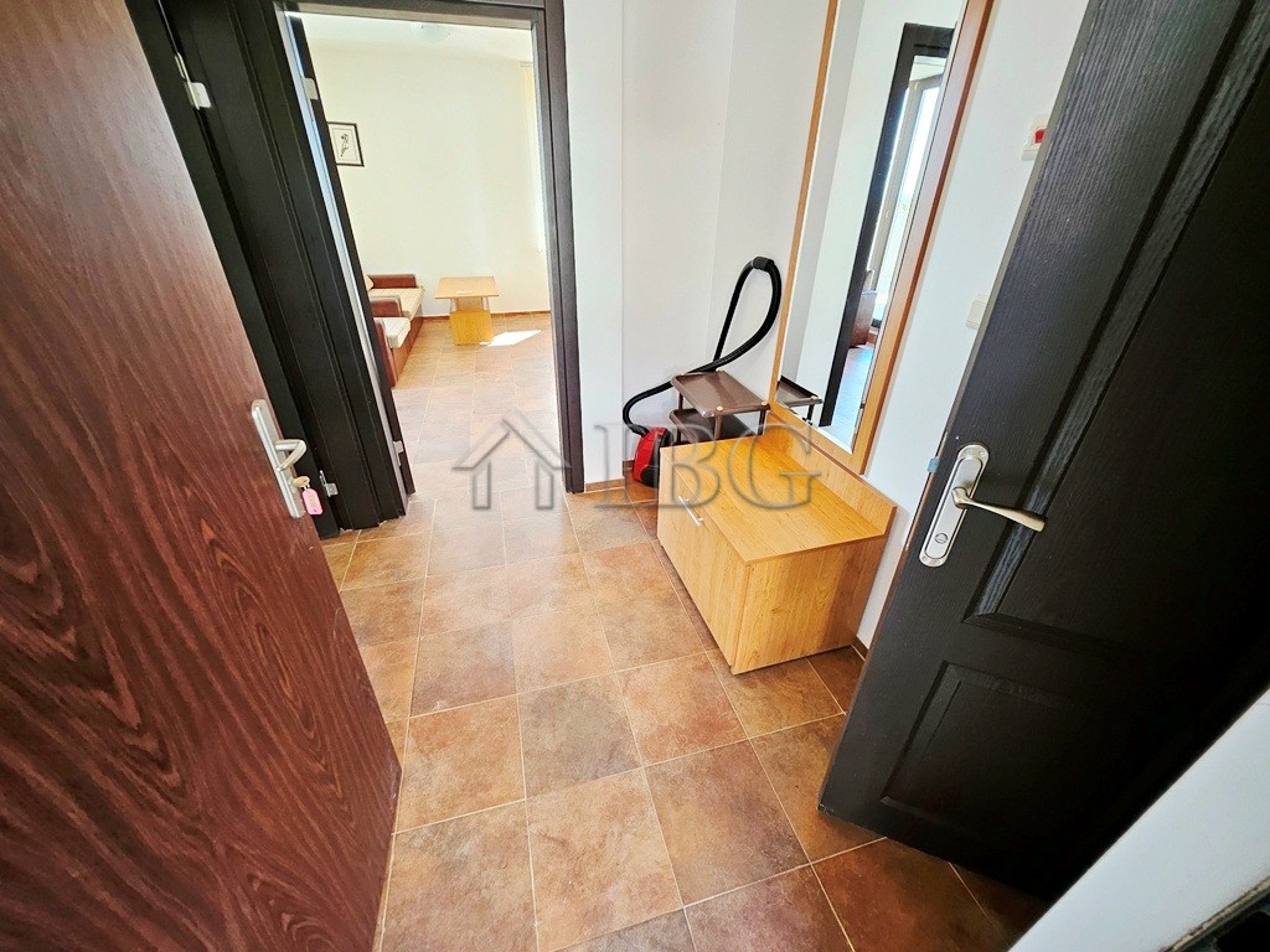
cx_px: 635
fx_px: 477
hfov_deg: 106.2
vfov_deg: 89.9
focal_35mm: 13
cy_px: 476
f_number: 2.2
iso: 160
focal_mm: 1.7
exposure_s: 1/50
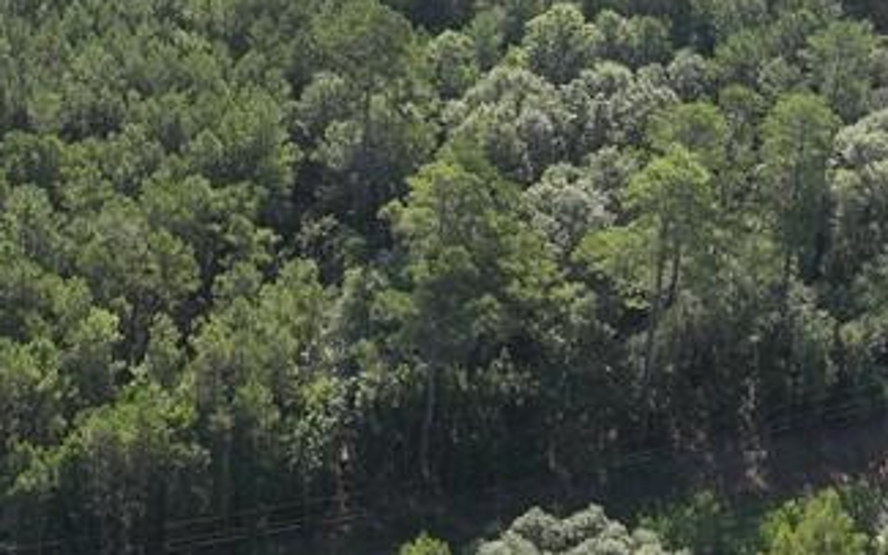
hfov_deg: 25.3
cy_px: -141
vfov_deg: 15.6
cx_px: 148
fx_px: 1936
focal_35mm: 80
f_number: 2.8
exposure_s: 1/3200
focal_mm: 12.29
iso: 320
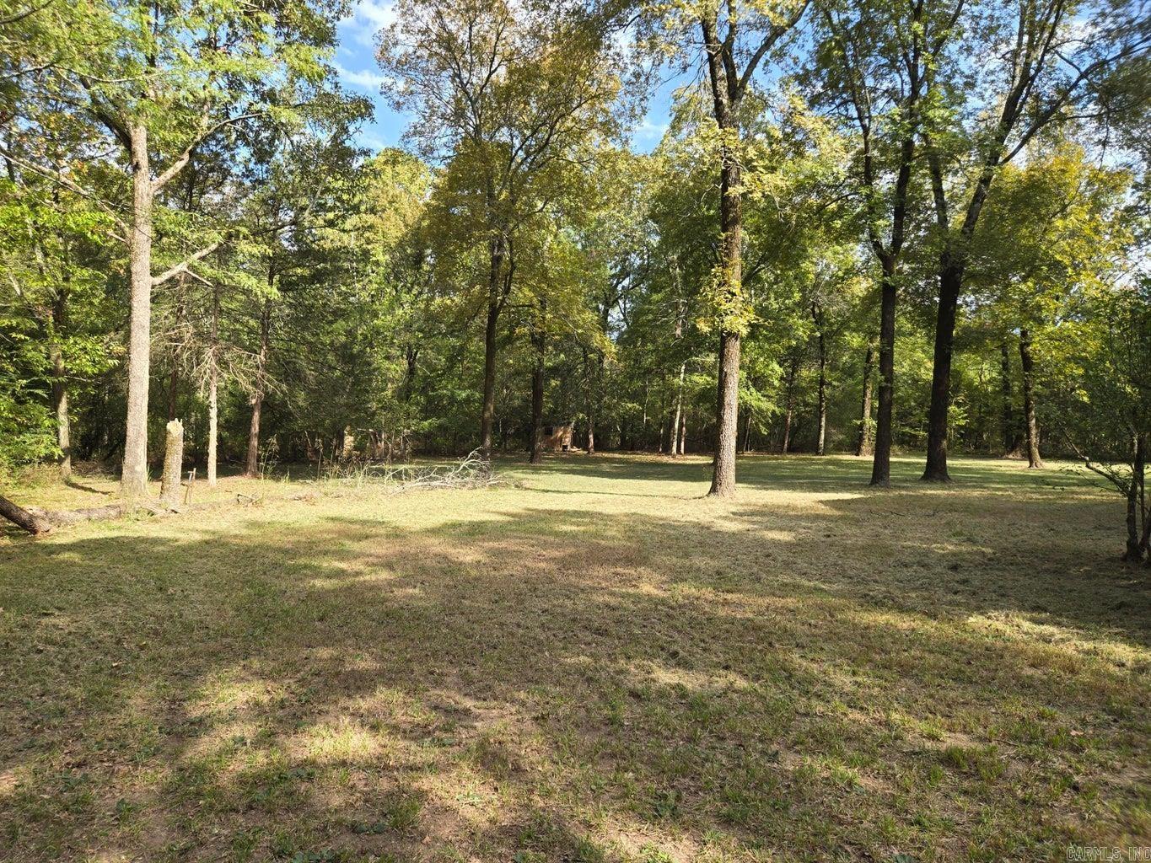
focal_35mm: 23
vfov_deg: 58.9
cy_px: 432
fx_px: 765
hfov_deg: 73.9
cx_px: 576
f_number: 1.8
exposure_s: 1/462
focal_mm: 5.4
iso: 25
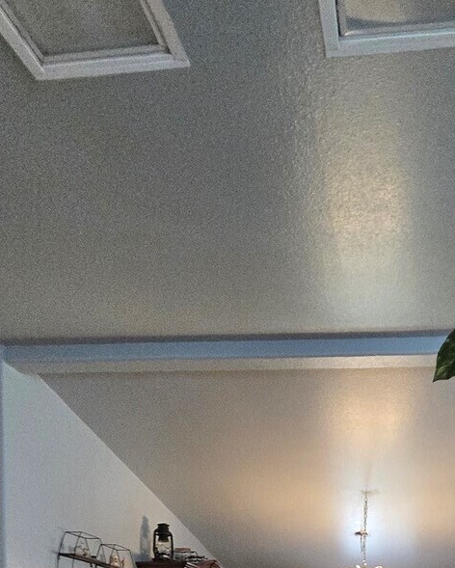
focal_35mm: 31
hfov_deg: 45.1
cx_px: 357
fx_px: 521
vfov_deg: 40.5
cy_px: 678
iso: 640
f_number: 2.2
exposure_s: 1/61
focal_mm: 1.7
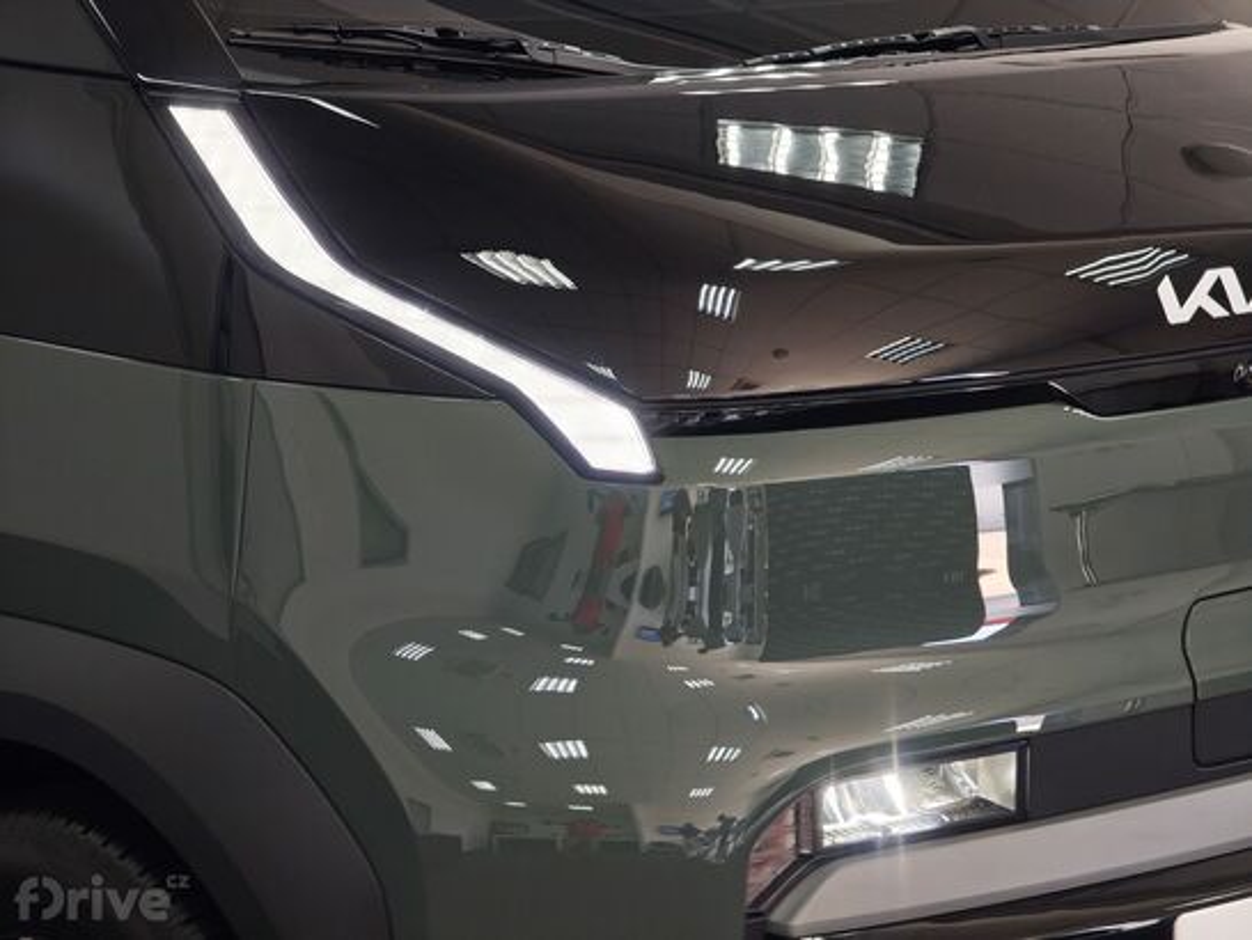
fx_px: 4342
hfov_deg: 16.4
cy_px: 470
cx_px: 626
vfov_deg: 12.4
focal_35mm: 120
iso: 640
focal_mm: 19.4
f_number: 2.5
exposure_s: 1/100
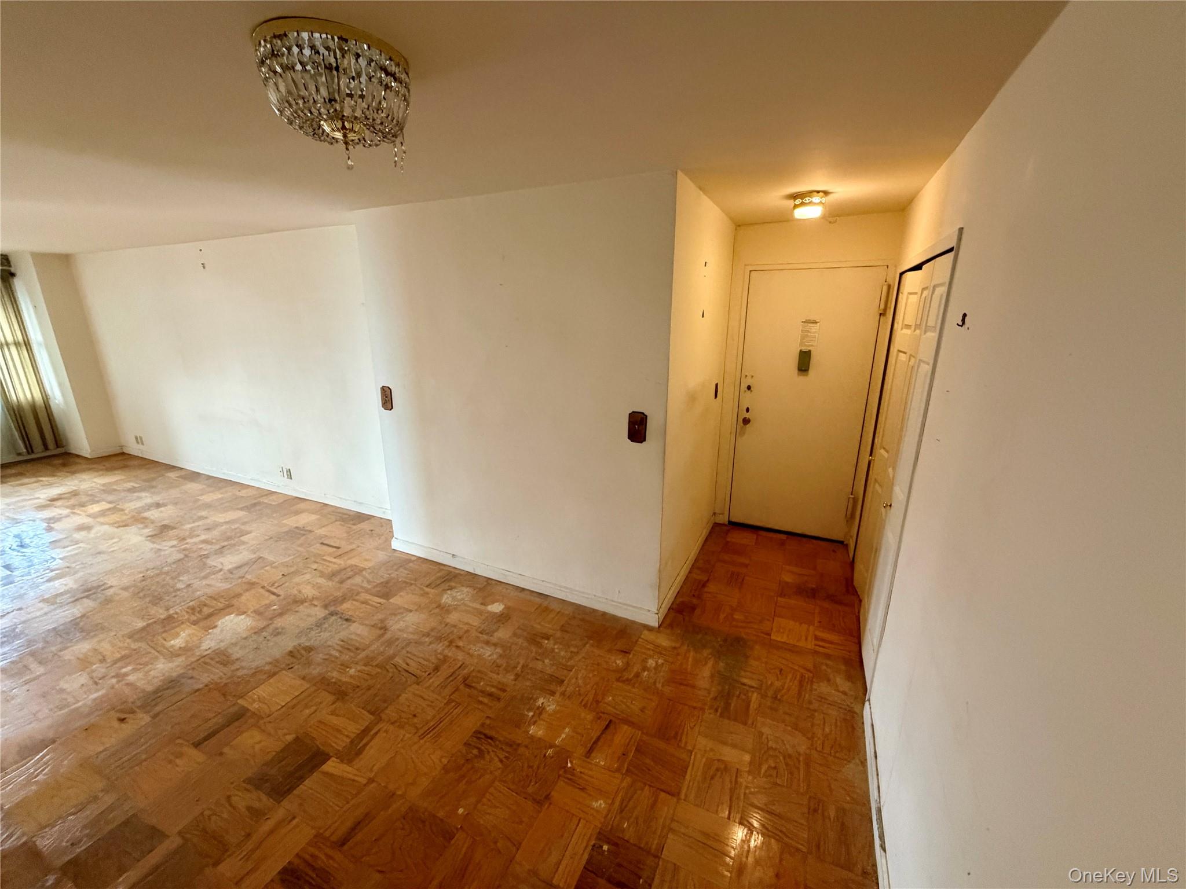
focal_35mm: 14
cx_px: 593
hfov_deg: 102.1
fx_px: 480
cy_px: 444
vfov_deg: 85.7
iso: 500
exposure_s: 1/60
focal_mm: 2.22
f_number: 2.2
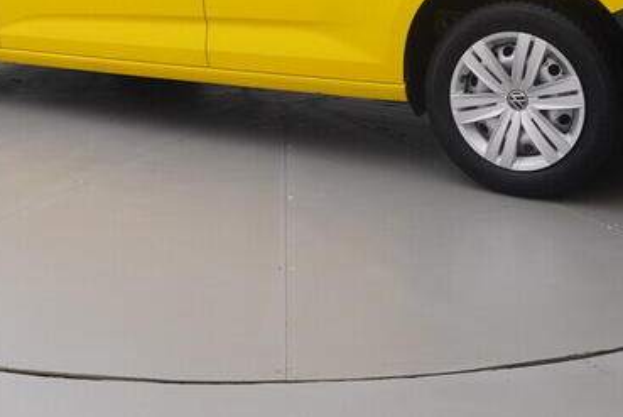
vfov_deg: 20.7
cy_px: -51
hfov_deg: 32.1
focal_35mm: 62
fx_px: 1081
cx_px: 285
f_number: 5
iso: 200
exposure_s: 1/80
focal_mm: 15
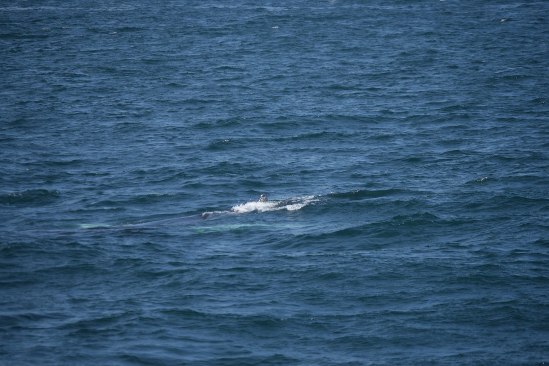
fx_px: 4003
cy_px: 183
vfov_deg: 5.2
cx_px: 274
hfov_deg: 7.8
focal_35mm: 262
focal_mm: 175
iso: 200
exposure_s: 1/1600
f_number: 5.6
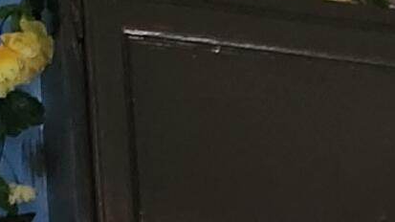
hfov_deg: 10.4
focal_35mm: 190
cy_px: 1000
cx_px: 807
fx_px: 1989
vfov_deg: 5.3
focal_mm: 5
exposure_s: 1/24
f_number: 1.8
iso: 640
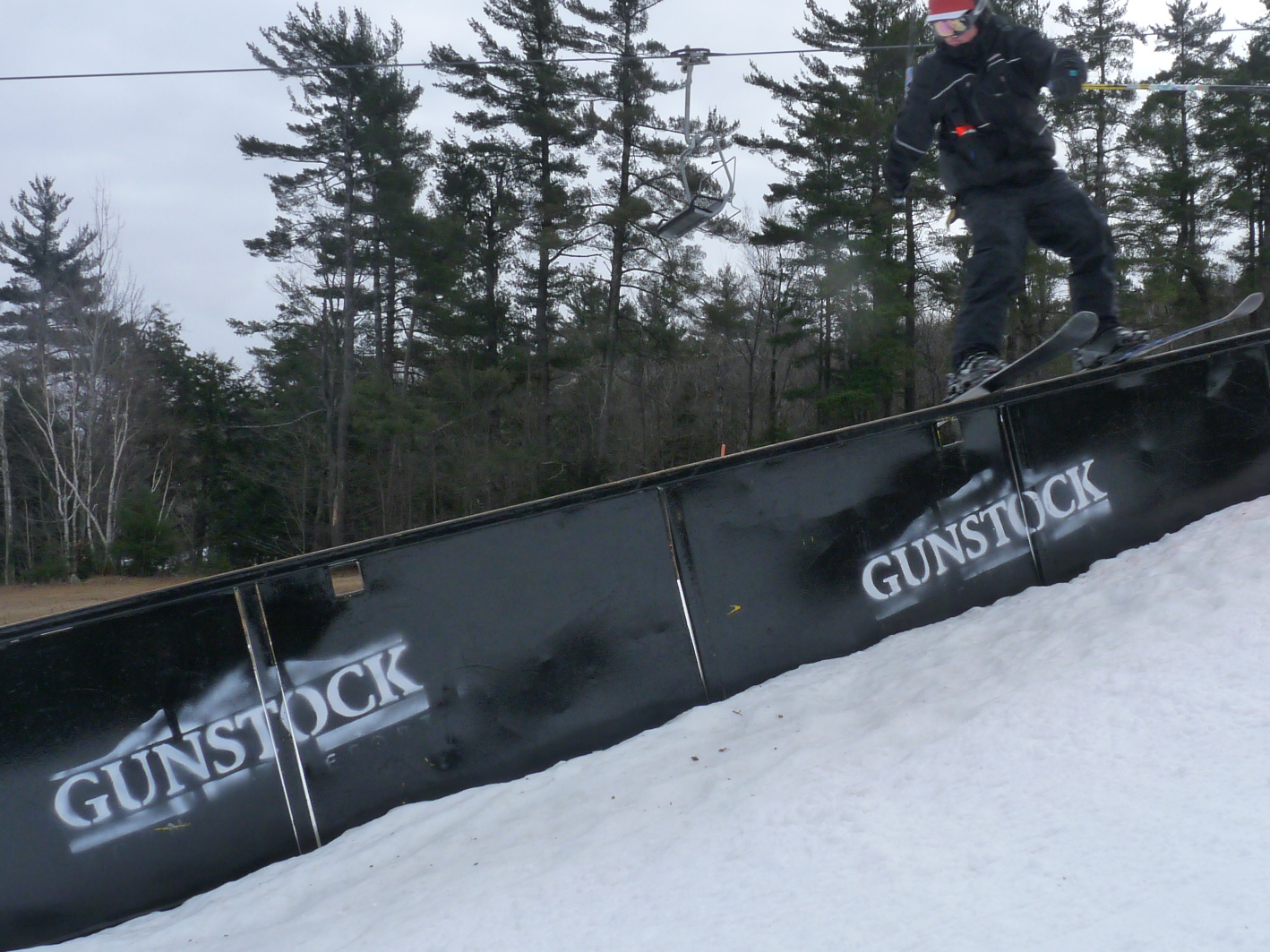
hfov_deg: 47.5
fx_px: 1431
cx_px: 791
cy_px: 456
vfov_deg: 36.8
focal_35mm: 39
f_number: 5.6
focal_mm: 4.8
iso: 160
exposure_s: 1/320
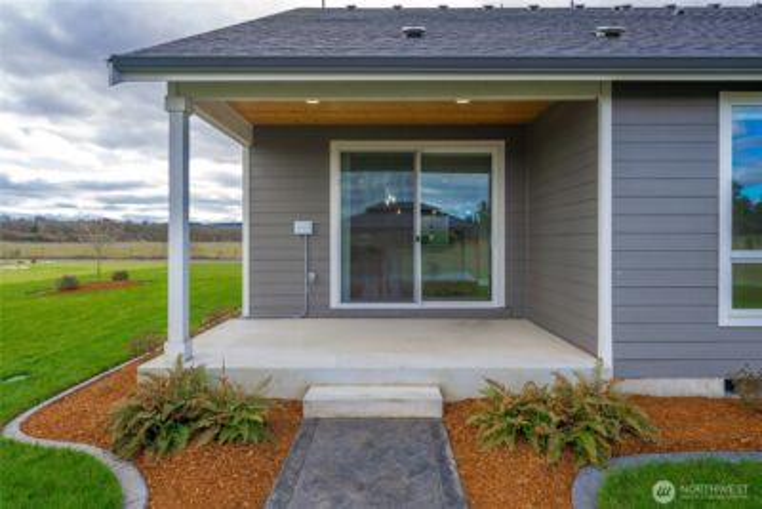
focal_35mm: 21
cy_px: 254
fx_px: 445
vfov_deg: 59.5
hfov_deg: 81.2
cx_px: 381
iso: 80
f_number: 7.1
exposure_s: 1/40
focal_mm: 21
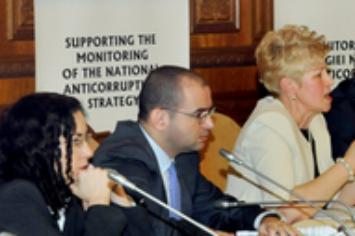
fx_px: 2936
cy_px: 49
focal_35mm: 298
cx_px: 475
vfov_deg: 4.6
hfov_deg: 6.8
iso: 800
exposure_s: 1/125
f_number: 7.1
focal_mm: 70
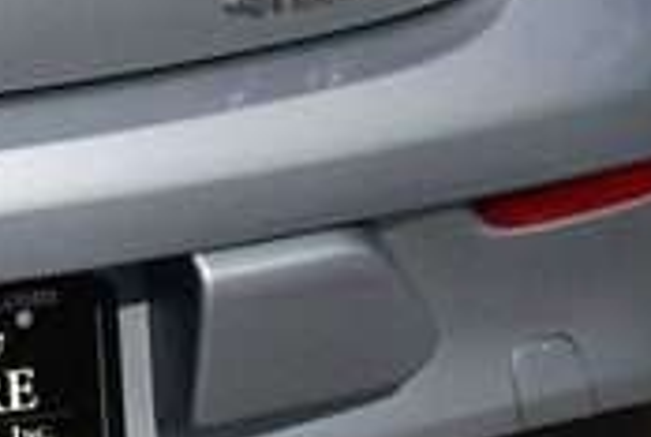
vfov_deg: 6.5
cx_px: -326
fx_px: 3862
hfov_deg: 9.4
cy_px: 142
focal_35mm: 213
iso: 100
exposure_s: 1/500
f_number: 11
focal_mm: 29
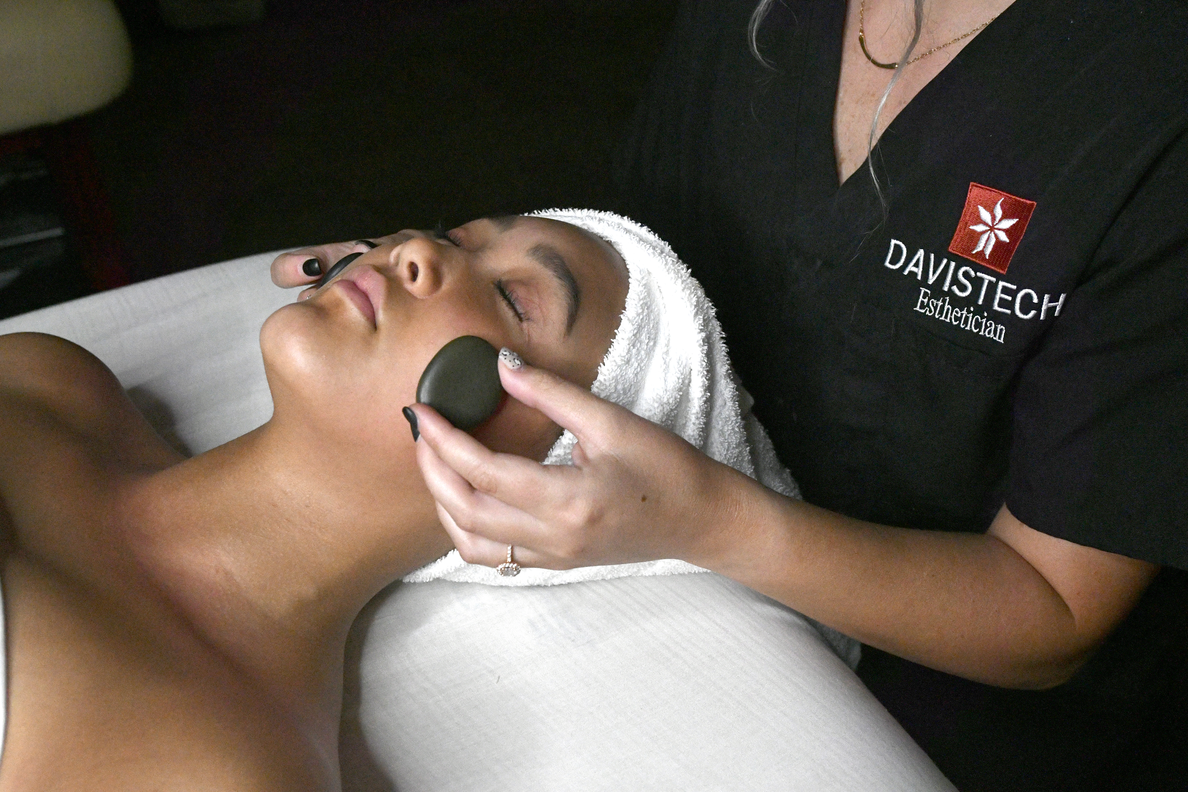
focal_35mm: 36
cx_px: 594
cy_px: 396
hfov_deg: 53.1
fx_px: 1188
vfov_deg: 36.9
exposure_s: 1/640
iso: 3200
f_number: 4.5
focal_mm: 24
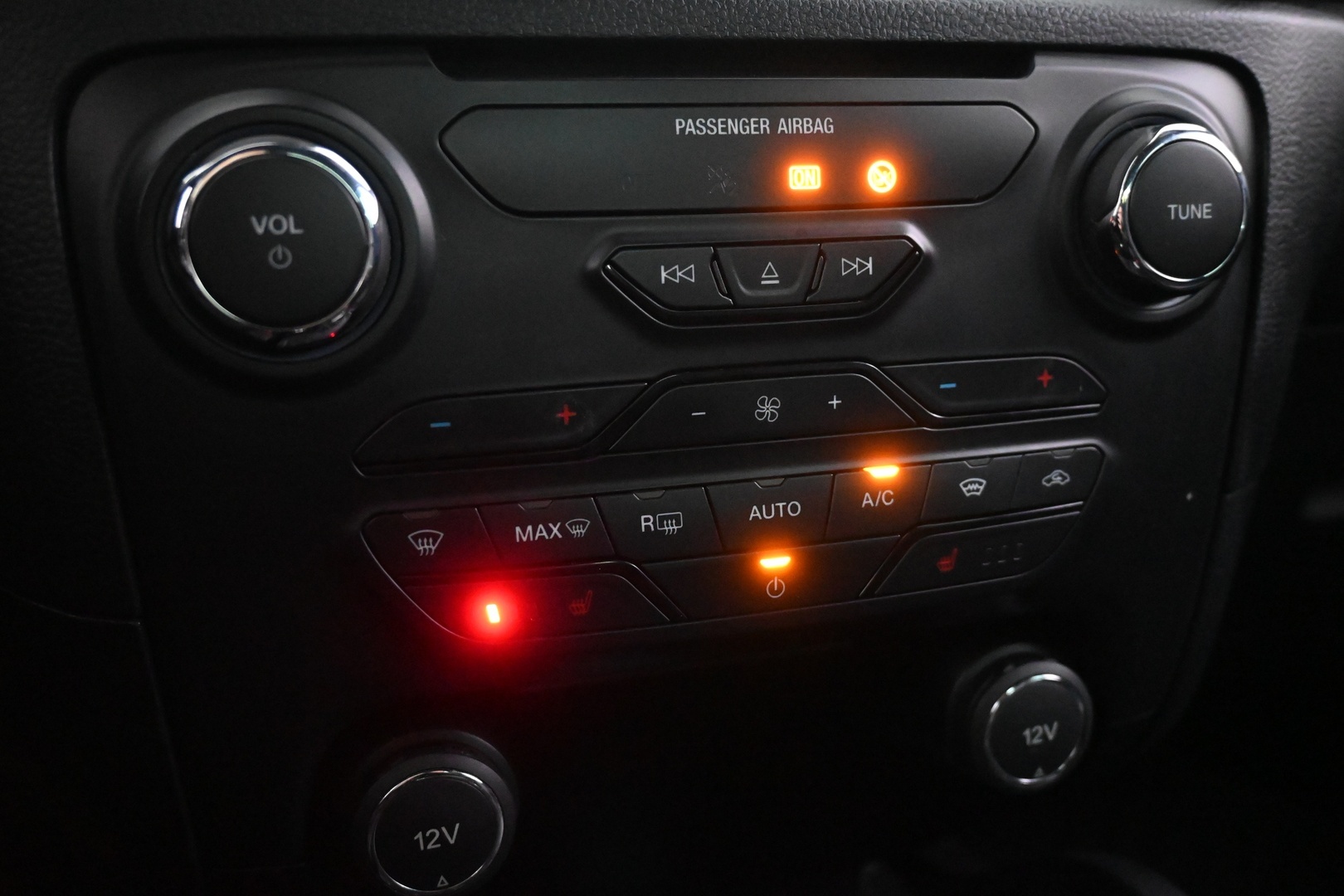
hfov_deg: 59.5
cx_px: 672
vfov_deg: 41.7
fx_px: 1176
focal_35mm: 32
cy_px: 448
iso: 10000
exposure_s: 1/30
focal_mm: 21
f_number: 4
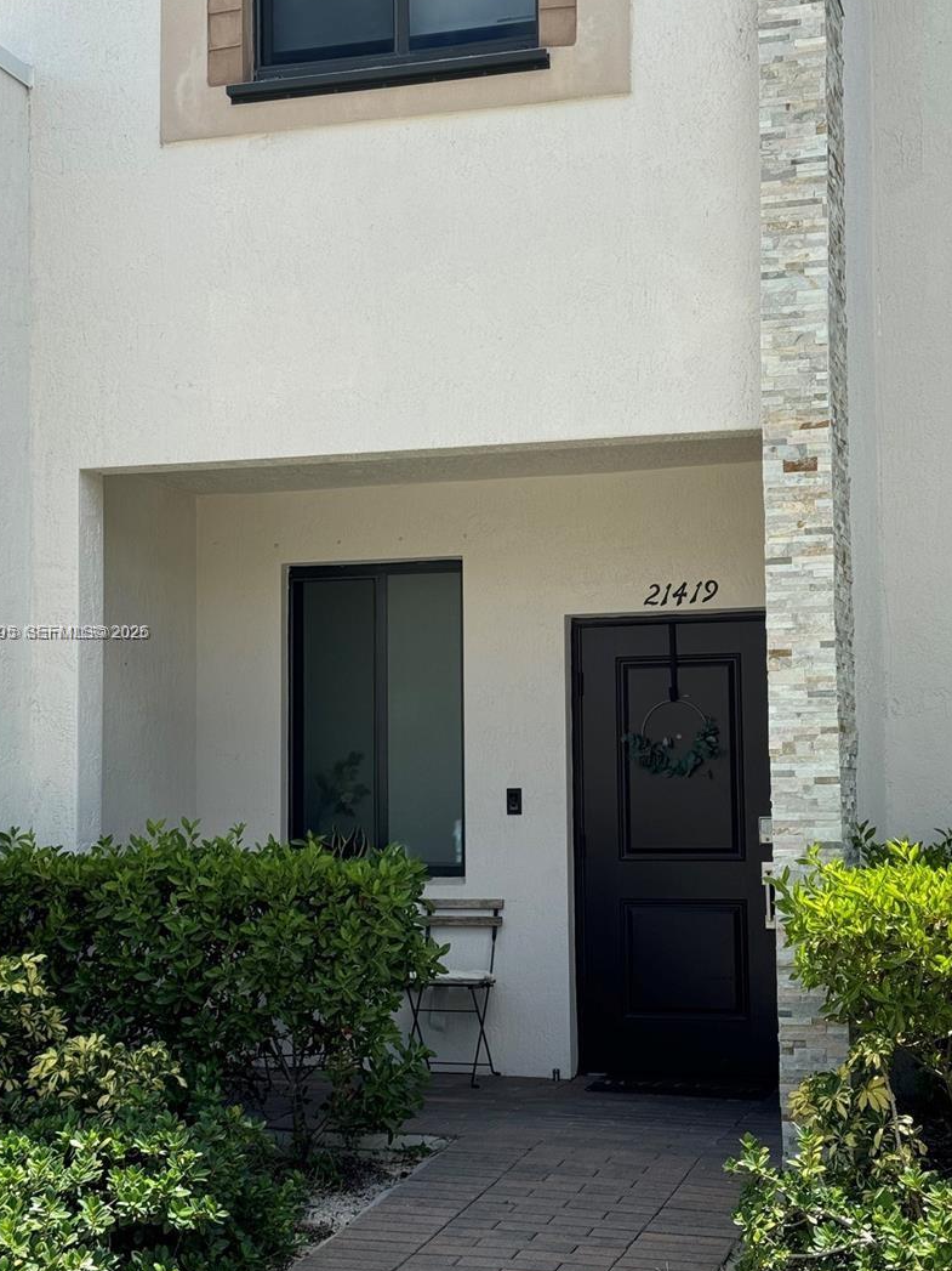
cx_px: 471
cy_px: 634
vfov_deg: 34.9
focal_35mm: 55
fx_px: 2017
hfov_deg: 26.6
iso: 64
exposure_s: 1/2415
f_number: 1.78
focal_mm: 6.76
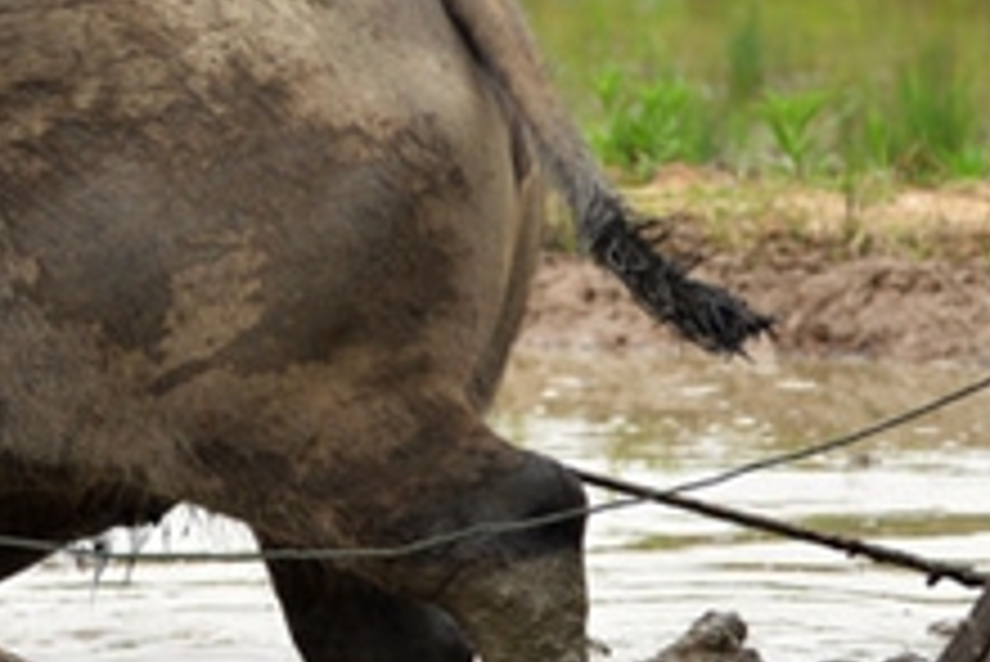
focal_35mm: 417
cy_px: 349
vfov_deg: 3.3
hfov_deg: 4.9
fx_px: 11475
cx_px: 90
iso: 200
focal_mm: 102
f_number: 2.8
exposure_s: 1/1000
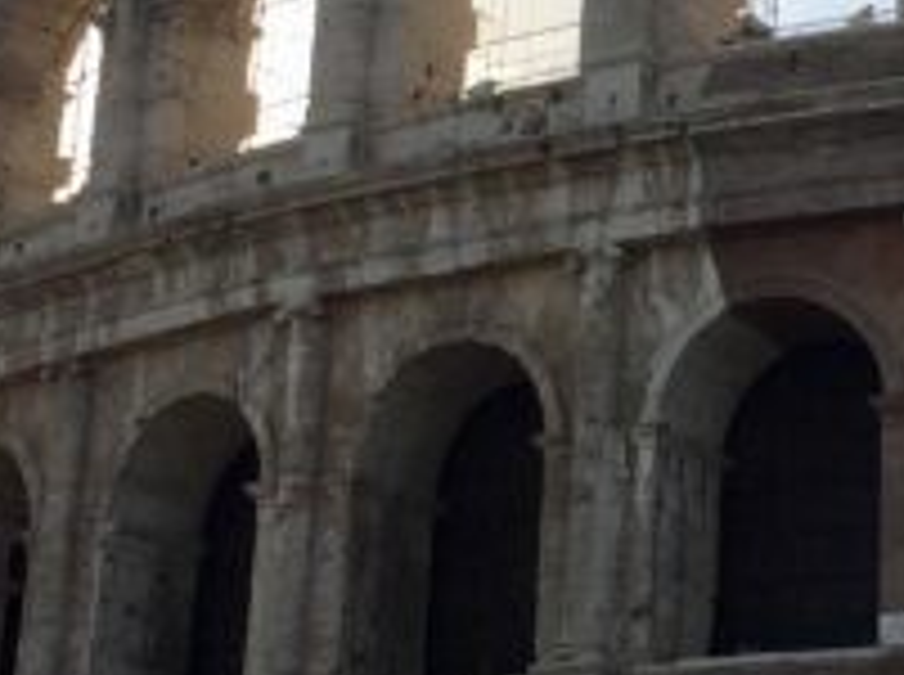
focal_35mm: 111
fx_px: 2894
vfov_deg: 13.3
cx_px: 832
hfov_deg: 17.5
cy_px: 315
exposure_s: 1/2825
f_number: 2.2
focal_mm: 4.15
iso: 32
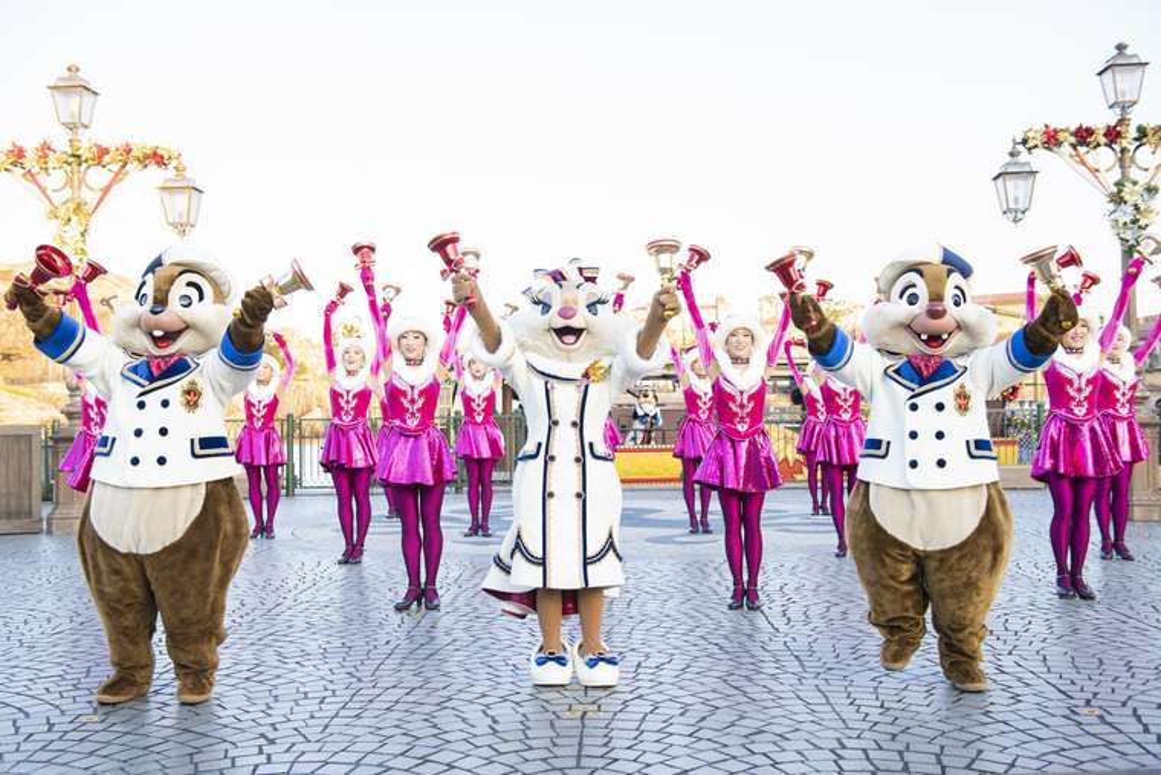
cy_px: 388
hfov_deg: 50.7
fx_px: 1226
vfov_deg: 35.1
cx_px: 580
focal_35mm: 38
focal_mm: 38
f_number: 4
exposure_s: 1/500
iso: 800
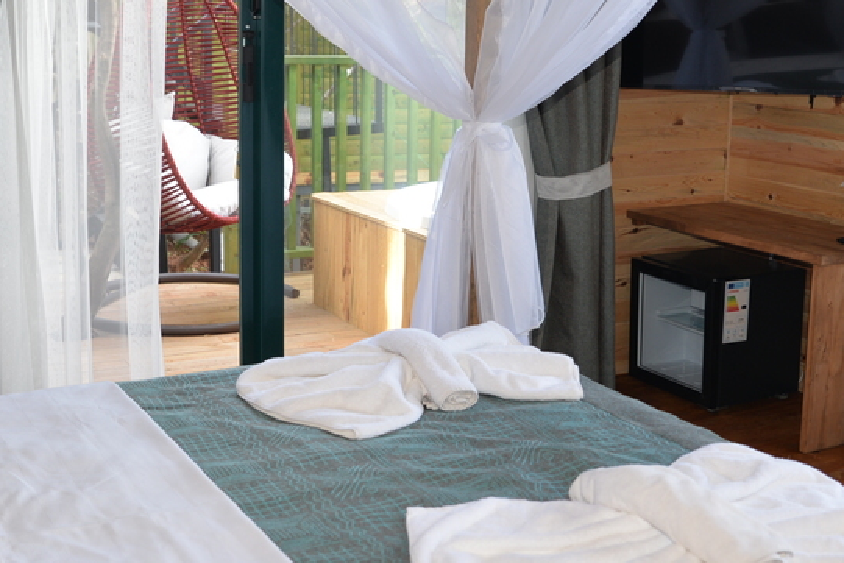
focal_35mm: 51
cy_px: 212
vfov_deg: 26.4
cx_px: 445
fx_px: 1196
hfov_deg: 38.9
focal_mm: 24
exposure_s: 1/80
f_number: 3.5
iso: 250
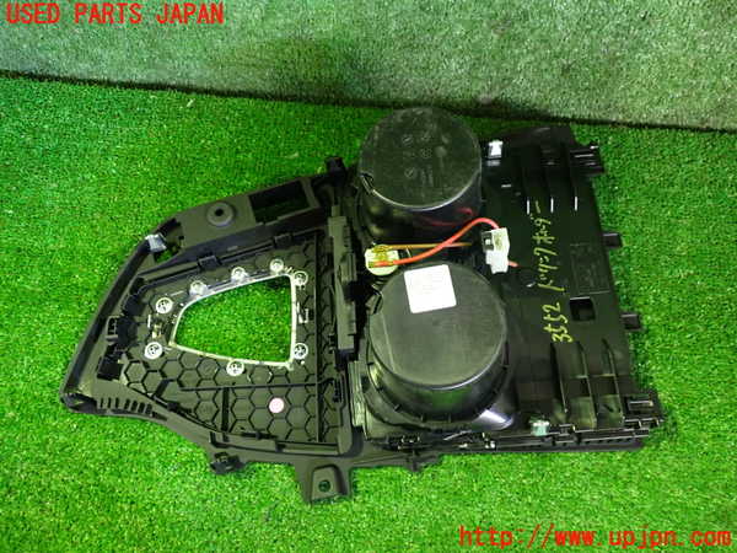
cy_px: 276
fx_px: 639
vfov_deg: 46.8
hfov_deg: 60.0
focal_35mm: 30
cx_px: 368
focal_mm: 5.4
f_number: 2.3
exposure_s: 1/15
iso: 800
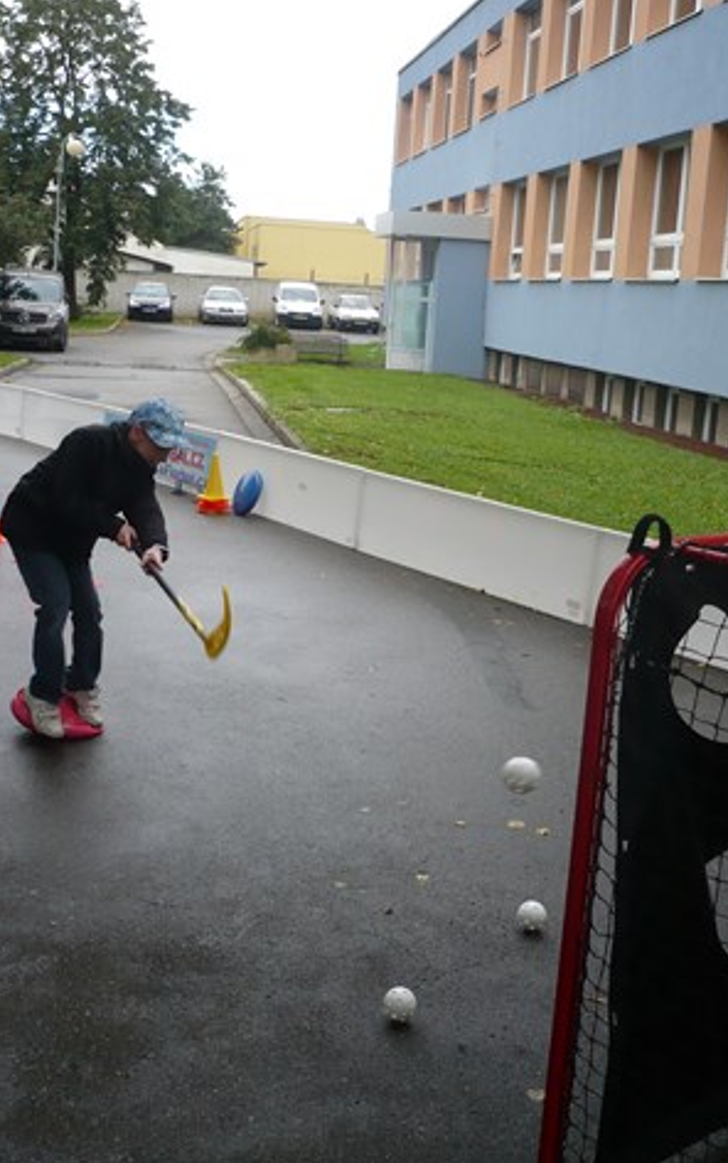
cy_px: 585
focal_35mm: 43
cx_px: 376
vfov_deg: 46.2
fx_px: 1364
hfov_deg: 29.9
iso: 100
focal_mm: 5.8
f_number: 2.8
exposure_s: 1/320
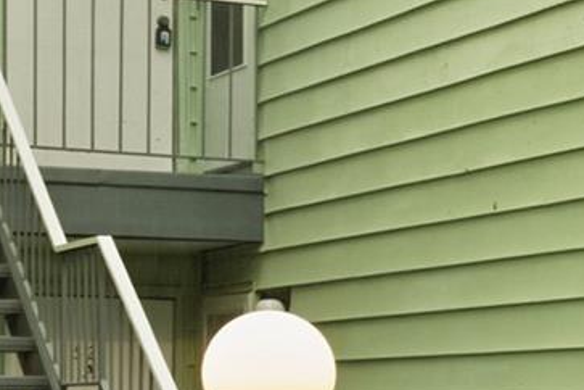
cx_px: 1120
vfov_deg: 9.7
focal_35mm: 141
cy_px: 303
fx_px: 2287
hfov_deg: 12.9
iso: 800
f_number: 4
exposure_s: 1/160
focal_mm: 32
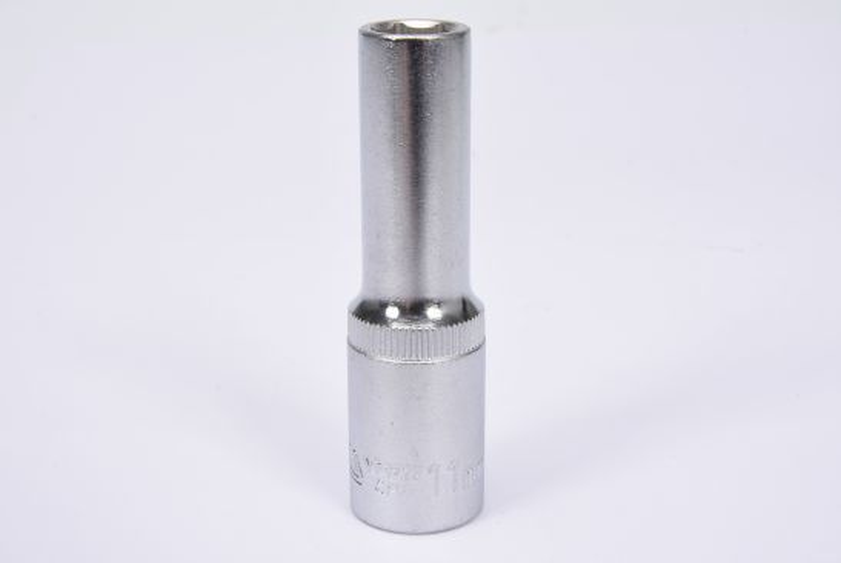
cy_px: 282
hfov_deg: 27.0
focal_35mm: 75
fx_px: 1754
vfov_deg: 18.2
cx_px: 420
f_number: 18
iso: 250
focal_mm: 50
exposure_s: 1/125
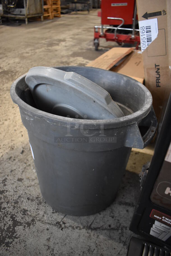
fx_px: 192
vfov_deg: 67.3
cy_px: 128
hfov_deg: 48.0
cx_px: 86
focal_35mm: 27
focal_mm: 18
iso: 2200
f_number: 3.5
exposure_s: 1/125
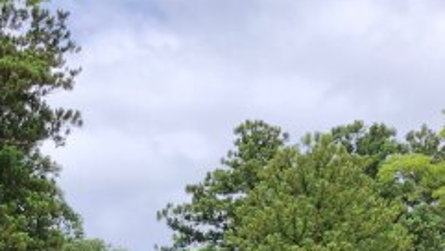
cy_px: 415
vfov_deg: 13.7
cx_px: 179
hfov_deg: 26.1
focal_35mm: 81
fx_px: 957
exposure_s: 1/448
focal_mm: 3.99
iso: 20
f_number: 1.8
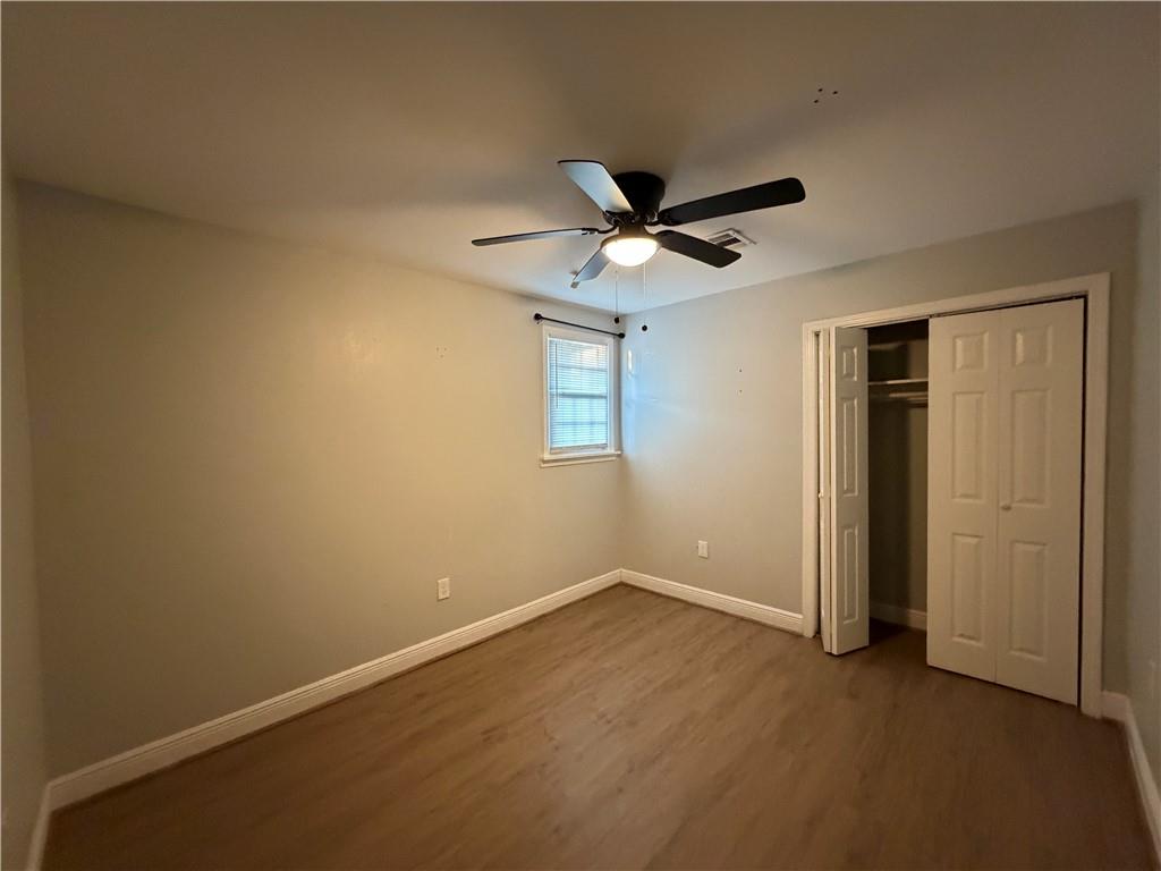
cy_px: 436
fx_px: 470
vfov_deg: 85.7
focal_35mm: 14
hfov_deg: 102.1
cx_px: 580
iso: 1000
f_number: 2.2
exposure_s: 1/60
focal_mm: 2.22
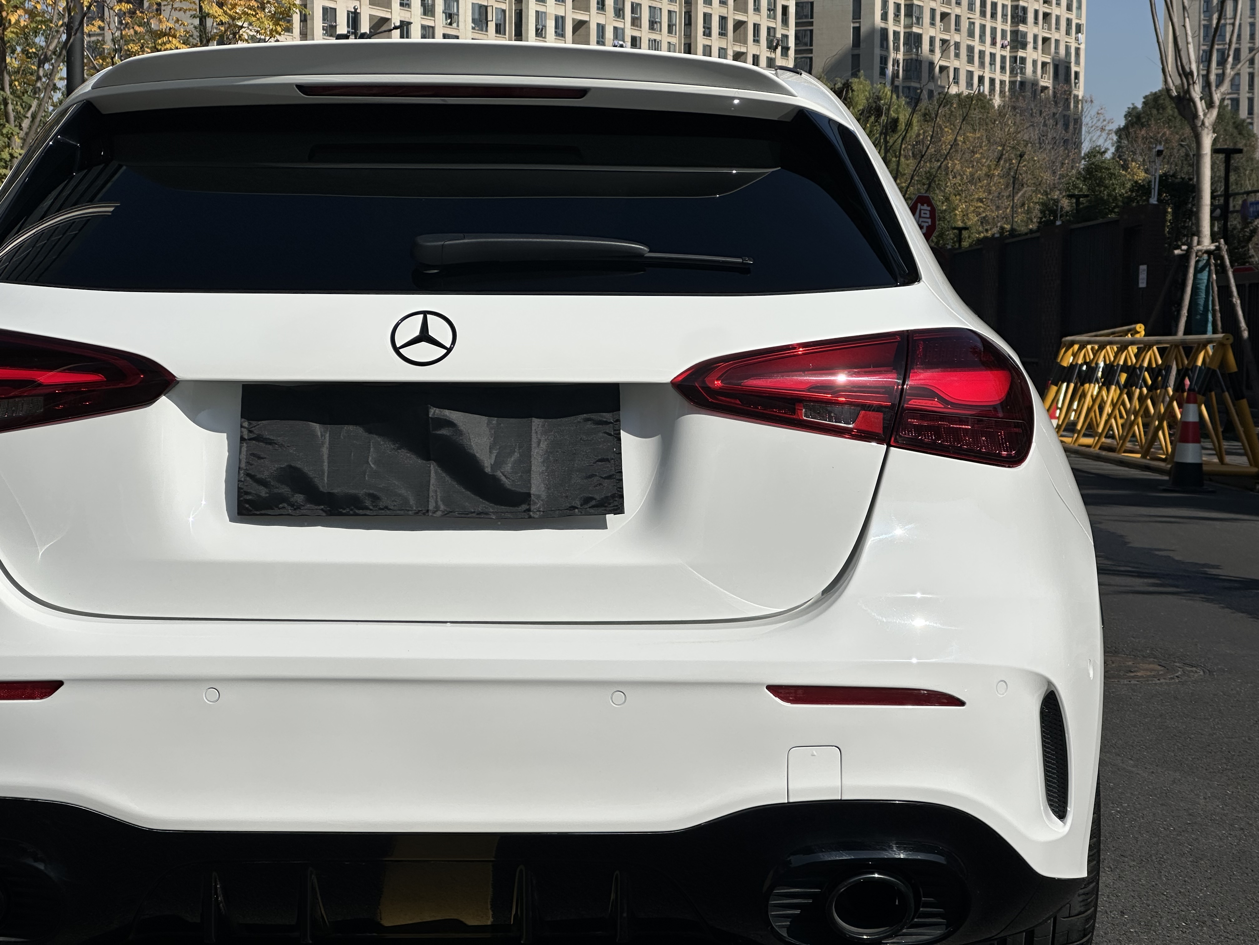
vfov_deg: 19.1
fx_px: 2801
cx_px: 630
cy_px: 472
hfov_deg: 25.3
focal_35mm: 77
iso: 32
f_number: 2.8
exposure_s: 1/2874
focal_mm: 9
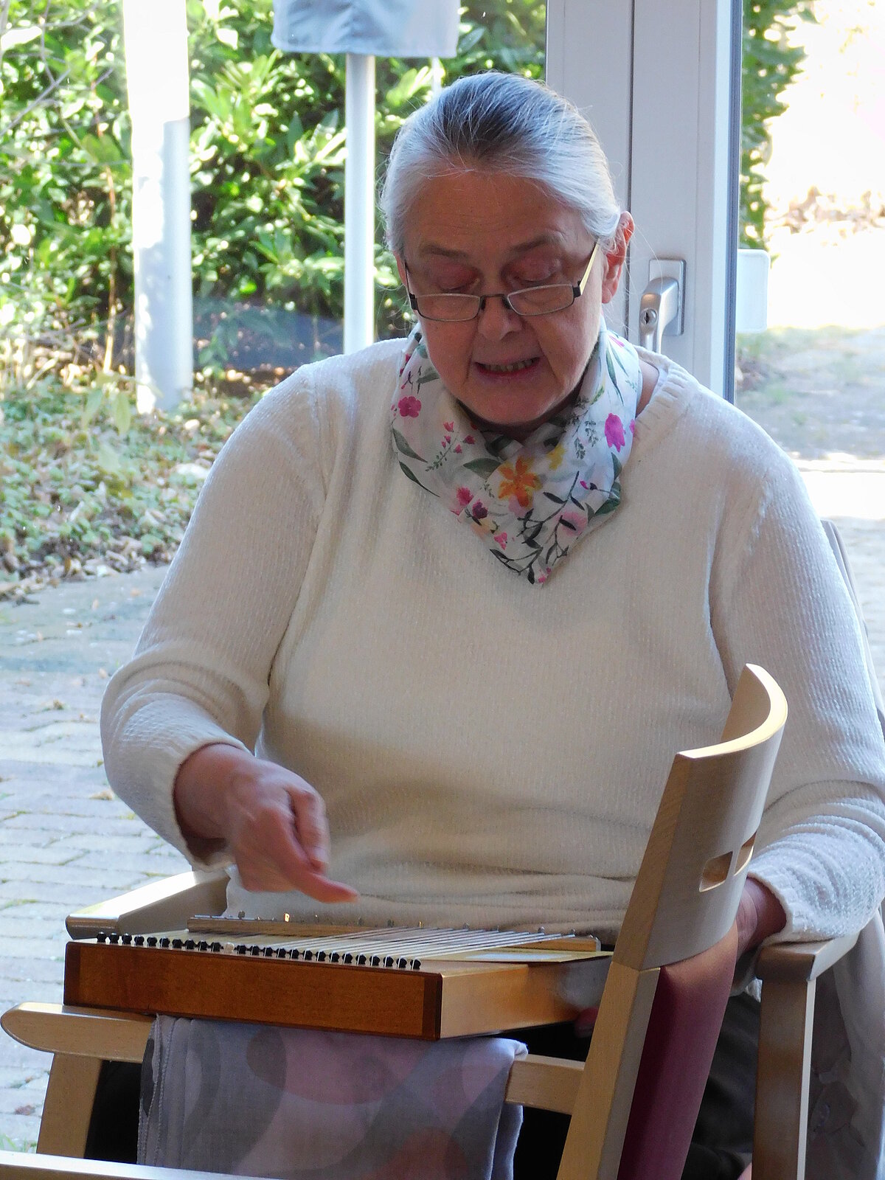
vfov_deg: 8.5
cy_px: 590
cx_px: 442
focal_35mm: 232
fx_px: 7908
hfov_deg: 6.4
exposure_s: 1/30
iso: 400
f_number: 5.6
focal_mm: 41.3
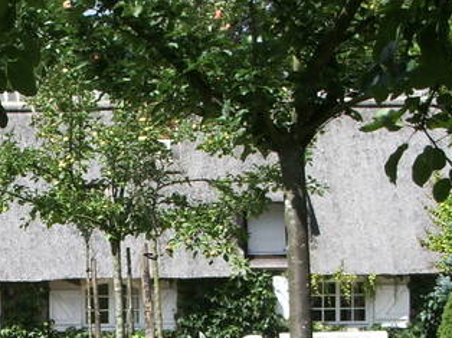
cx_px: -104
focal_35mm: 156
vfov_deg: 9.4
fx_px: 2035
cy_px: 339
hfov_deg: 12.4
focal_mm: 10.2
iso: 50
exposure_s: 1/200
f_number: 5.6
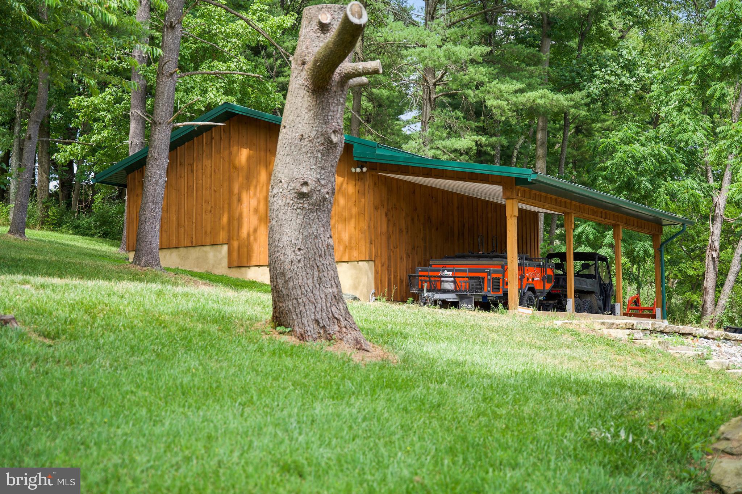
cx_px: 371
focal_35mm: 56
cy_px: 247
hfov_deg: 35.5
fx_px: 1160
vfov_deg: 24.1
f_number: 2.8
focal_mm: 56.3
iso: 100
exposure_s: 1/400
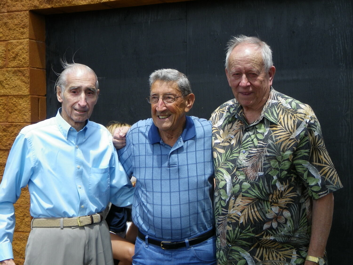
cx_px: 176
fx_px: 520
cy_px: 132
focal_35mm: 51
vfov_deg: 28.6
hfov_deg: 37.5
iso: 80
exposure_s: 1/200
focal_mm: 9.1
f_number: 4.4
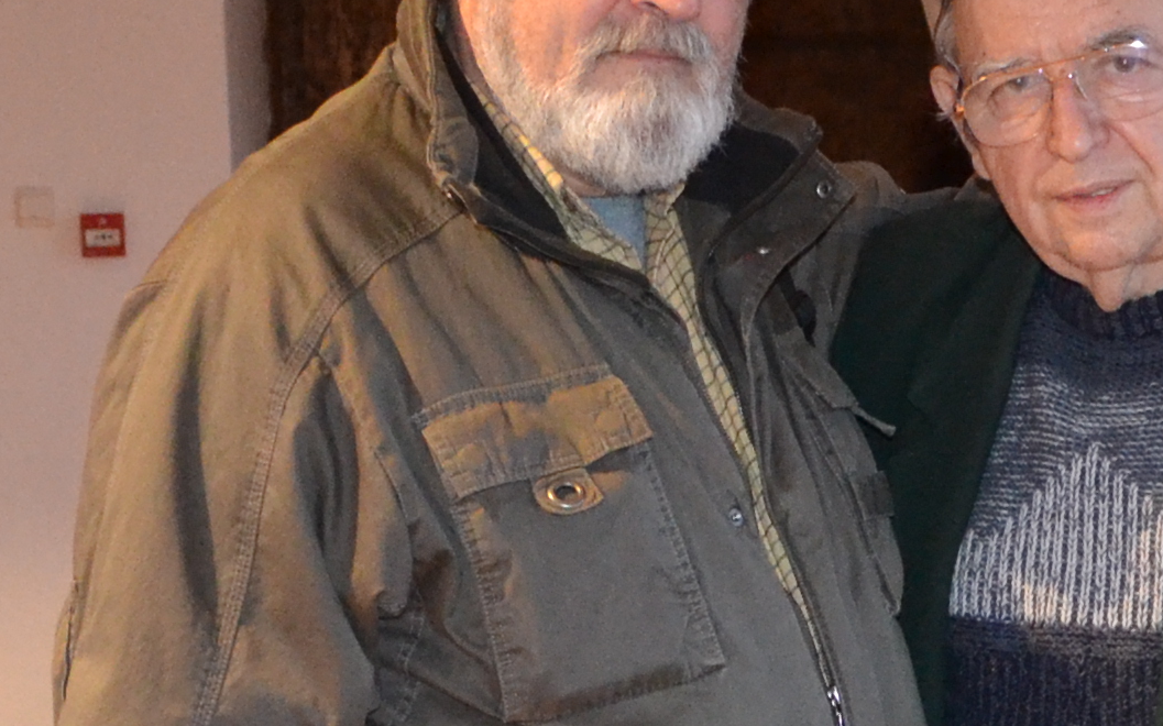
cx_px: 891
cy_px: 1068
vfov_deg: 10.6
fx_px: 3802
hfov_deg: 17.3
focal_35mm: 120
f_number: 3.5
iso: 2000
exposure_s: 1/60
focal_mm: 18
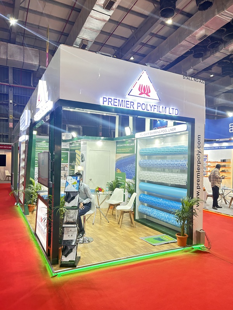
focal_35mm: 26
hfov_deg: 53.1
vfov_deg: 67.3
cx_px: 116
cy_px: 155
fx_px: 233
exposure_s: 1/50
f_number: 1.5
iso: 100
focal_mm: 5.7
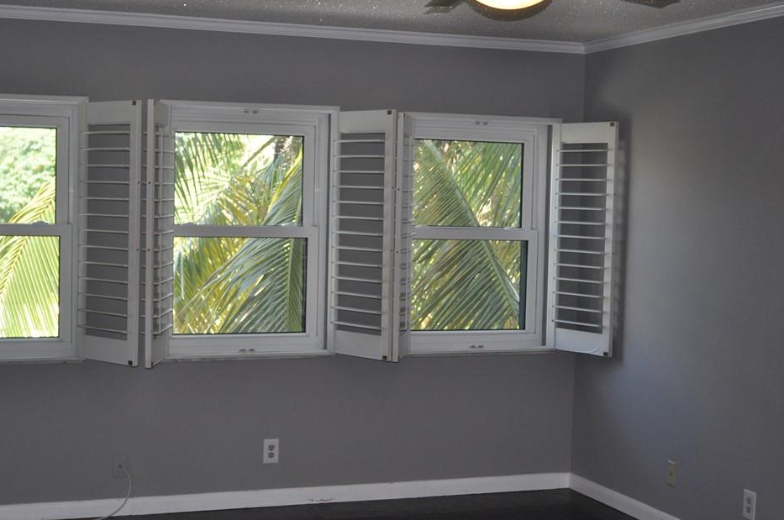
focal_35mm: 56
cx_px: 345
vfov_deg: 24.1
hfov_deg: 35.6
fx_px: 1218
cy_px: 260
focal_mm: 32
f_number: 4.8
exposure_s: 1/125
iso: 640
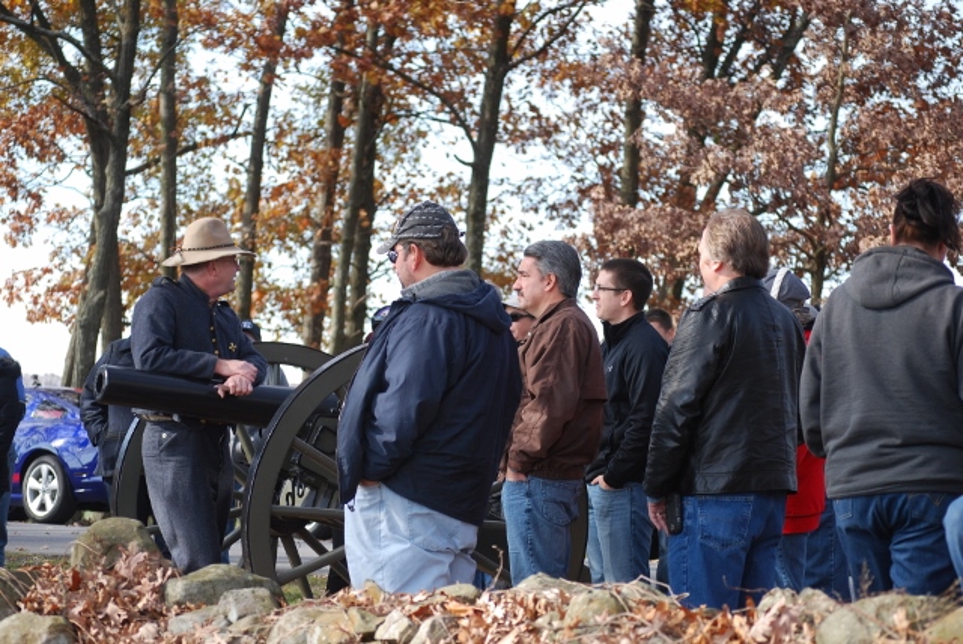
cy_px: 322
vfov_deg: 13.4
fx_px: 2731
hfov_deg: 20.0
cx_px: 482
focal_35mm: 102
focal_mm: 68
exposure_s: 1/250
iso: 200
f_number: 4.2
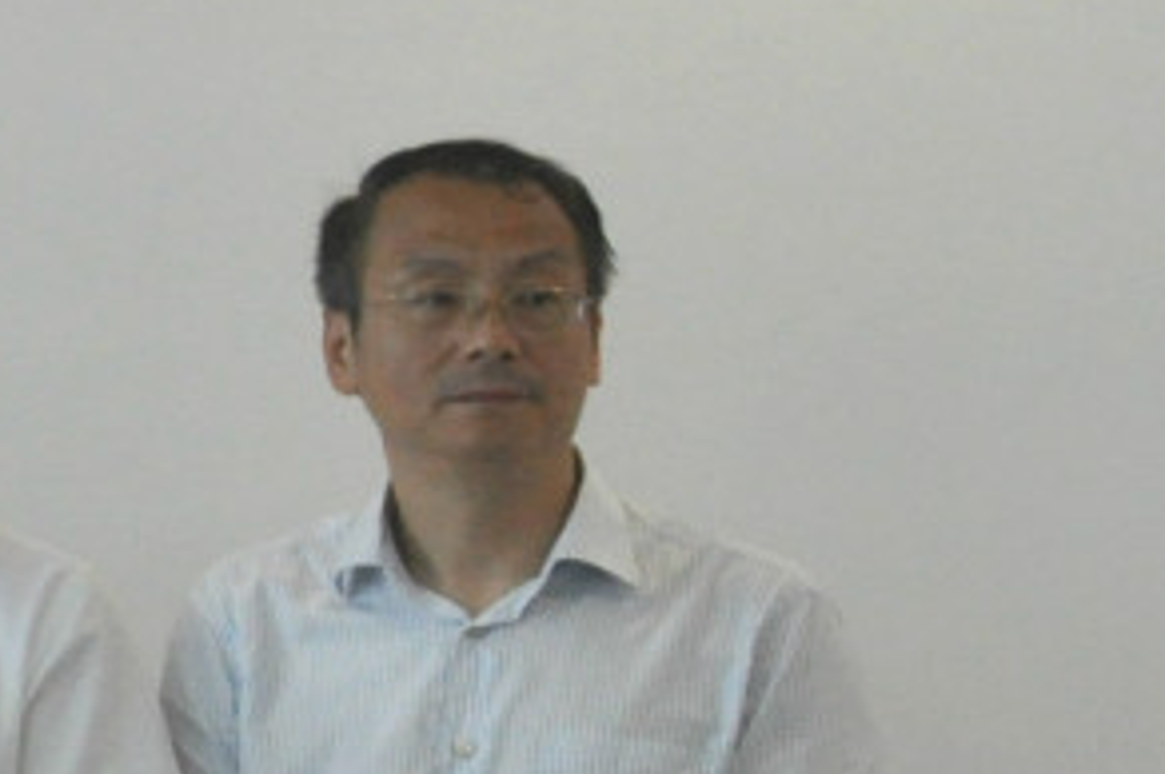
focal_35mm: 370
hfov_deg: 5.4
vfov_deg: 3.7
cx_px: -1777
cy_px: 24
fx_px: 11952
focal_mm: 45
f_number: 10
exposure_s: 1/100
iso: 1250
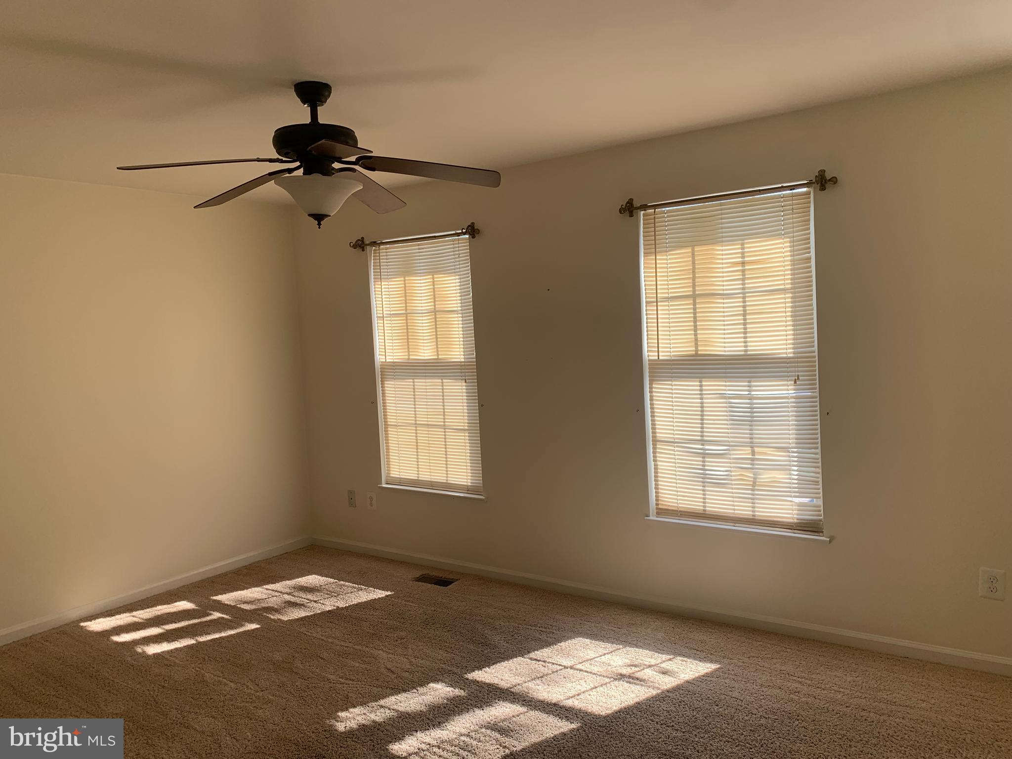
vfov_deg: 53.1
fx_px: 760
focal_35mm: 26
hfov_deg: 67.3
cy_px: 380
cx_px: 506
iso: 25
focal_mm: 4.25
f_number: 1.8
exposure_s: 1/378
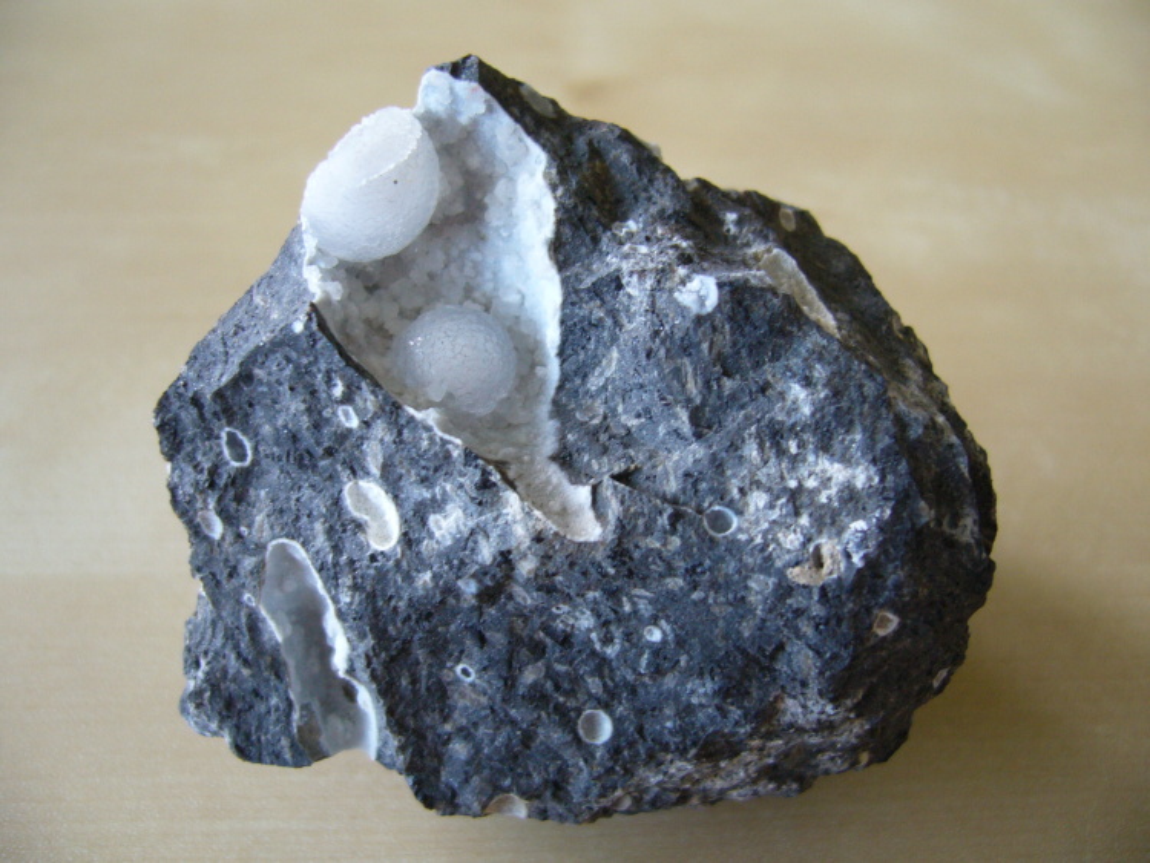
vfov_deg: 40.7
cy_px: 432
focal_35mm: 35
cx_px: 575
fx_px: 1163
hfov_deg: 52.6
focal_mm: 5.8
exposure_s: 1/13
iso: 100
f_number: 2.8
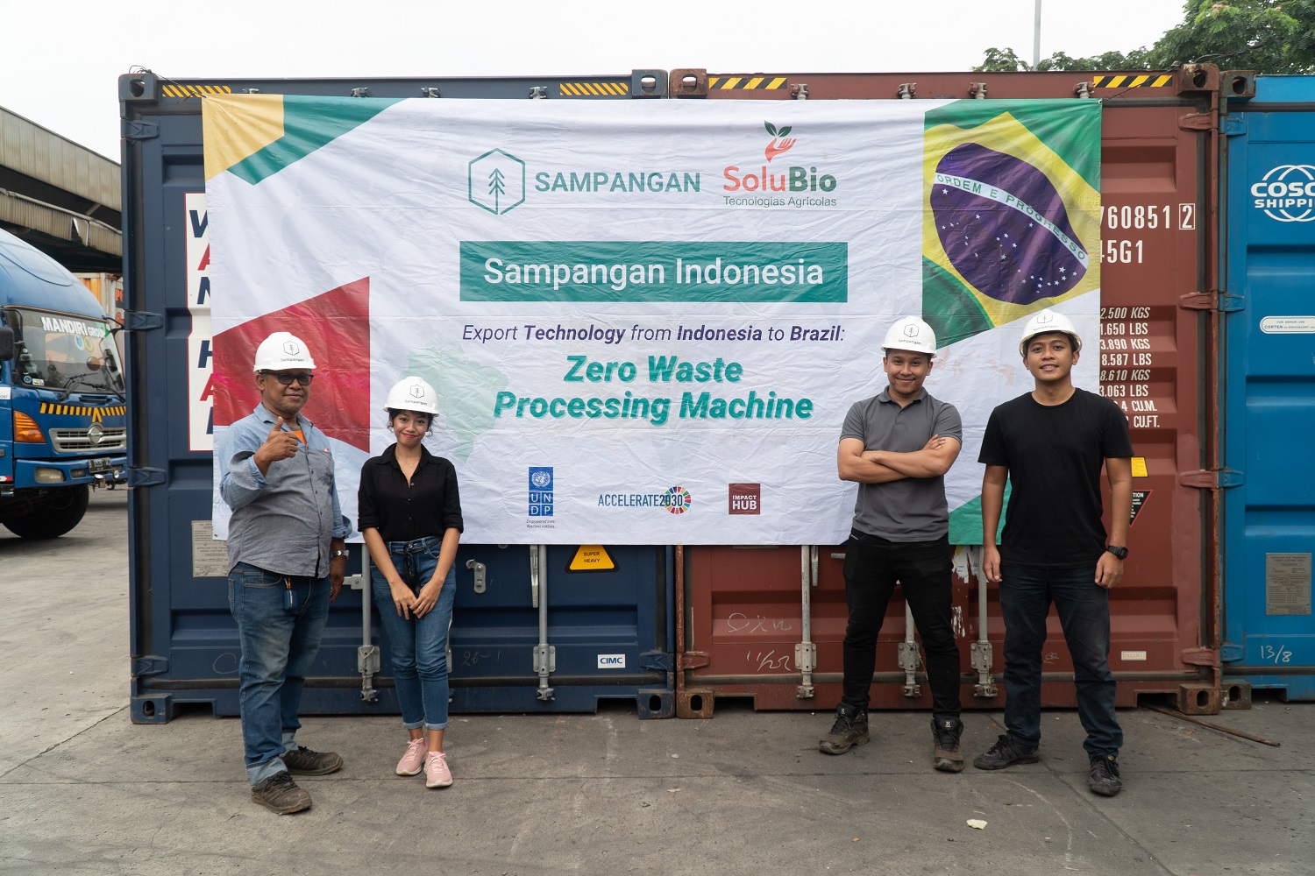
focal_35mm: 27
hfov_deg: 67.4
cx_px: 658
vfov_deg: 47.9
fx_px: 986
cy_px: 438
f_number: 4
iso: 100
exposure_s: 1/125
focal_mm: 18
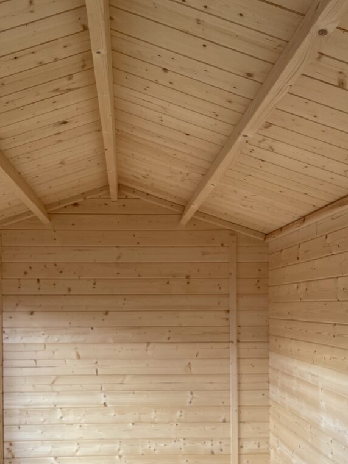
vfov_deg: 51.6
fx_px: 469
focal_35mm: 35
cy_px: 310
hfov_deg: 40.5
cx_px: 136
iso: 125
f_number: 1.6
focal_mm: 4.2
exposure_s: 1/121
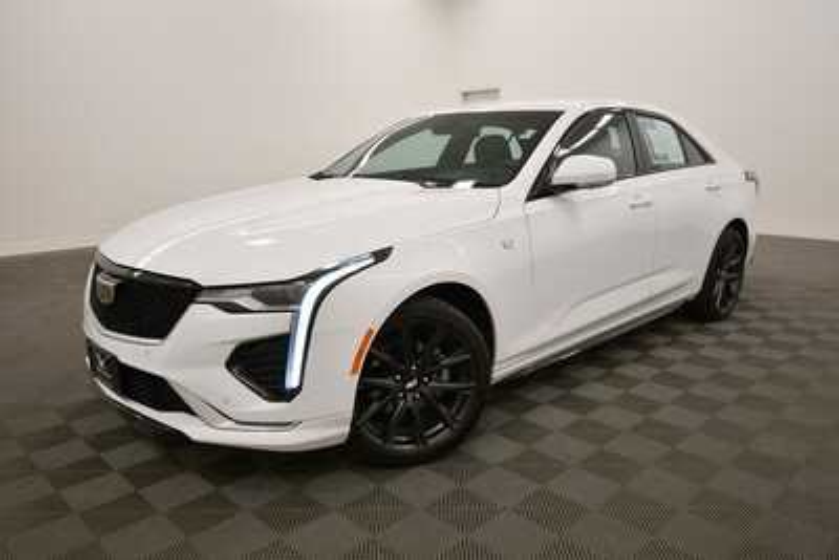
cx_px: 420
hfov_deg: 67.4
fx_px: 629
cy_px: 280
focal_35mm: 27
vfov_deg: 48.0
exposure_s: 1/250
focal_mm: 18
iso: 720
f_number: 5.6
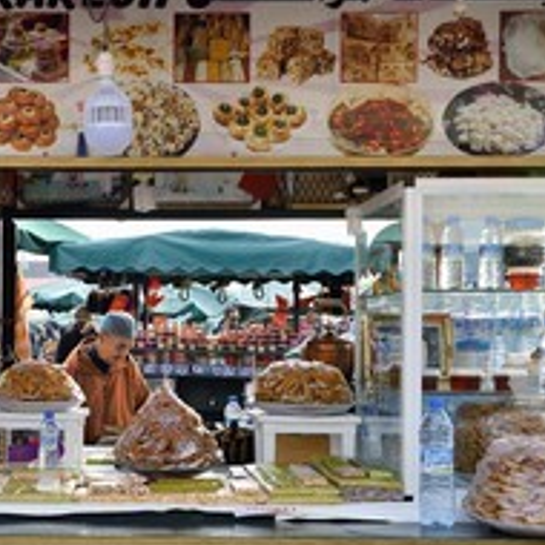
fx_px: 1069
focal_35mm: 60
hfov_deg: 28.2
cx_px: 138
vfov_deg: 28.5
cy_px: 330
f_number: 4
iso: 200
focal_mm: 32
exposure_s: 1/200
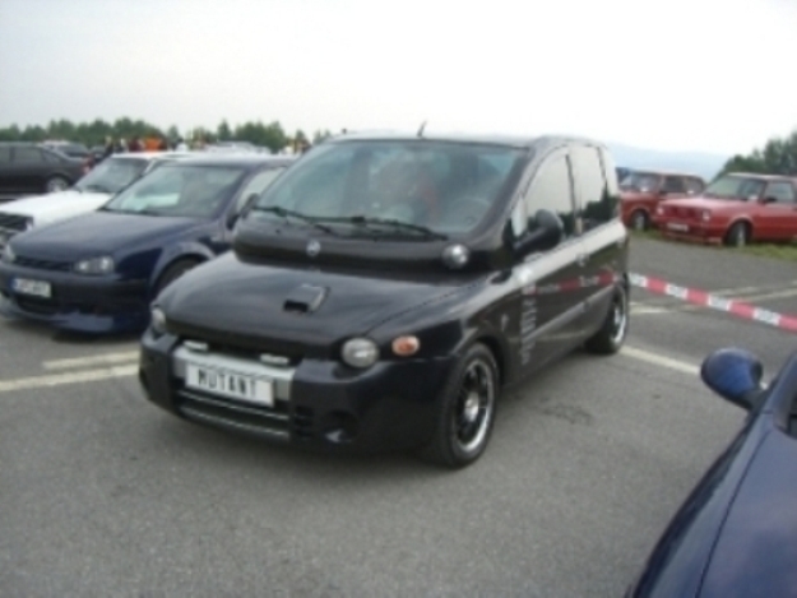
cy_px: 299
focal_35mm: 38
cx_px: 398
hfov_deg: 49.0
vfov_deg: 37.7
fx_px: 875
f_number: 2.7
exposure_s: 1/640
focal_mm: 6.2
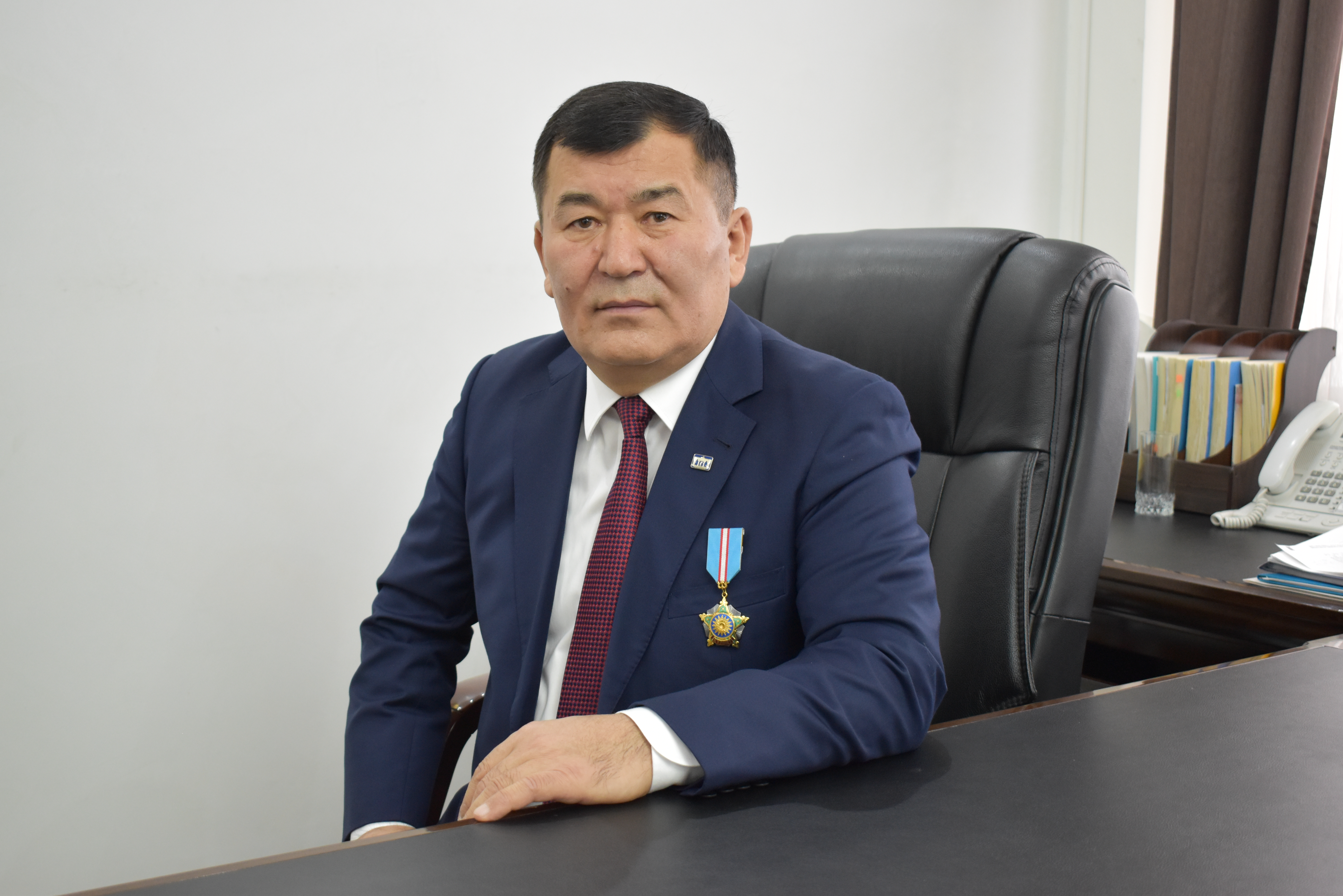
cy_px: 448
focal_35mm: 45
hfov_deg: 43.6
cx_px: 672
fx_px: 1679
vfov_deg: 29.9
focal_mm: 30
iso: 1400
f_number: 5
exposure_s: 1/60
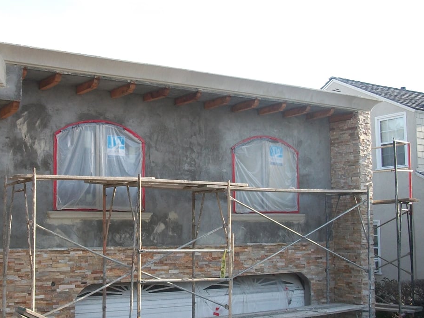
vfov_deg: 30.8
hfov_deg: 39.8
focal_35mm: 47
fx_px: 576
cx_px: 134
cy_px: 195
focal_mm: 5.7
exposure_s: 1/320
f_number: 2.9
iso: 80
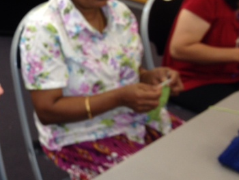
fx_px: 442
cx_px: 27
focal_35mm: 64
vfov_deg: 22.6
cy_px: 31
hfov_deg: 29.1
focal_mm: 4.28
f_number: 2.4
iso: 80
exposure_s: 1/20
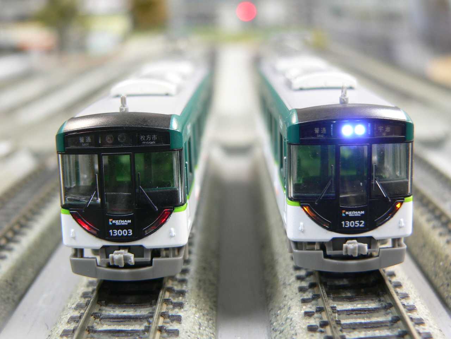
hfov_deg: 33.8
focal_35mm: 57
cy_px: 170
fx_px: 743
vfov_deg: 25.7
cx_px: 226
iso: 100
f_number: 2.8
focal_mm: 9.4
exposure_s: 1/4
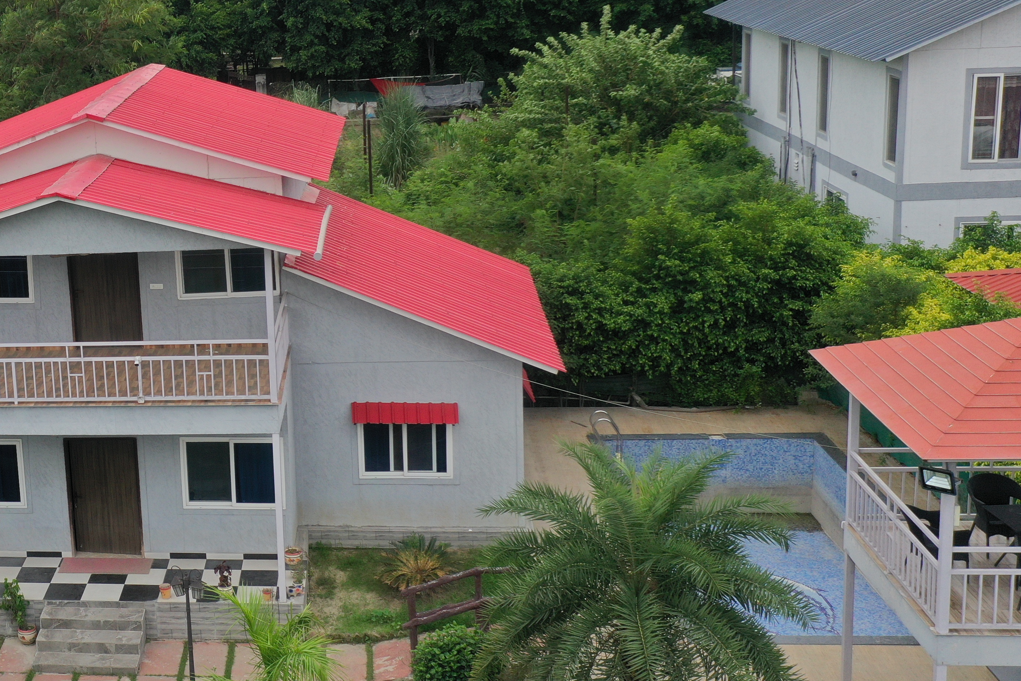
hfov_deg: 34.6
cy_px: 237
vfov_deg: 25.0
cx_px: 81
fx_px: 1532
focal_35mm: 54
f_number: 4.5
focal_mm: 10.26
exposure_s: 1/200
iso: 100
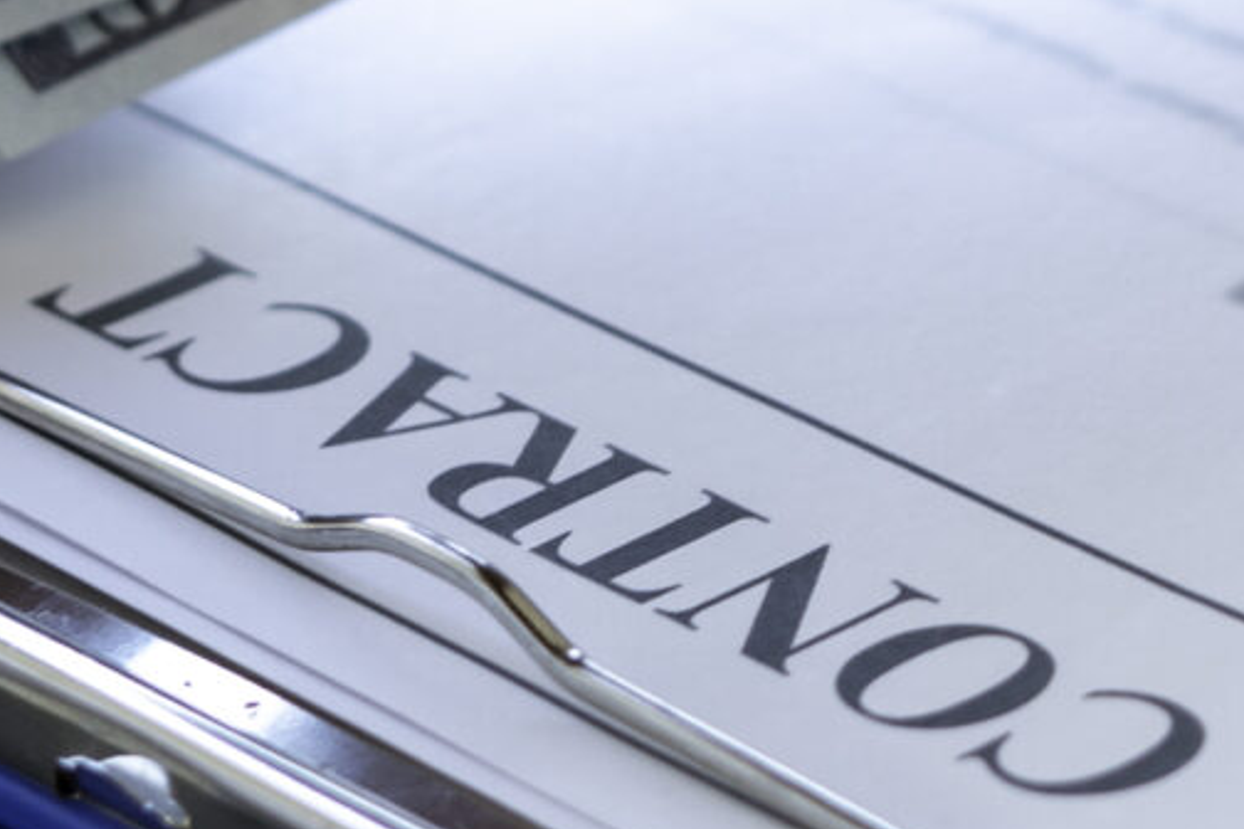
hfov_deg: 8.0
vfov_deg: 5.3
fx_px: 8776
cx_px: 1402
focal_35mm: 254
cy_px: -801
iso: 200
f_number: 3.5
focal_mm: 50
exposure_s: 1/60
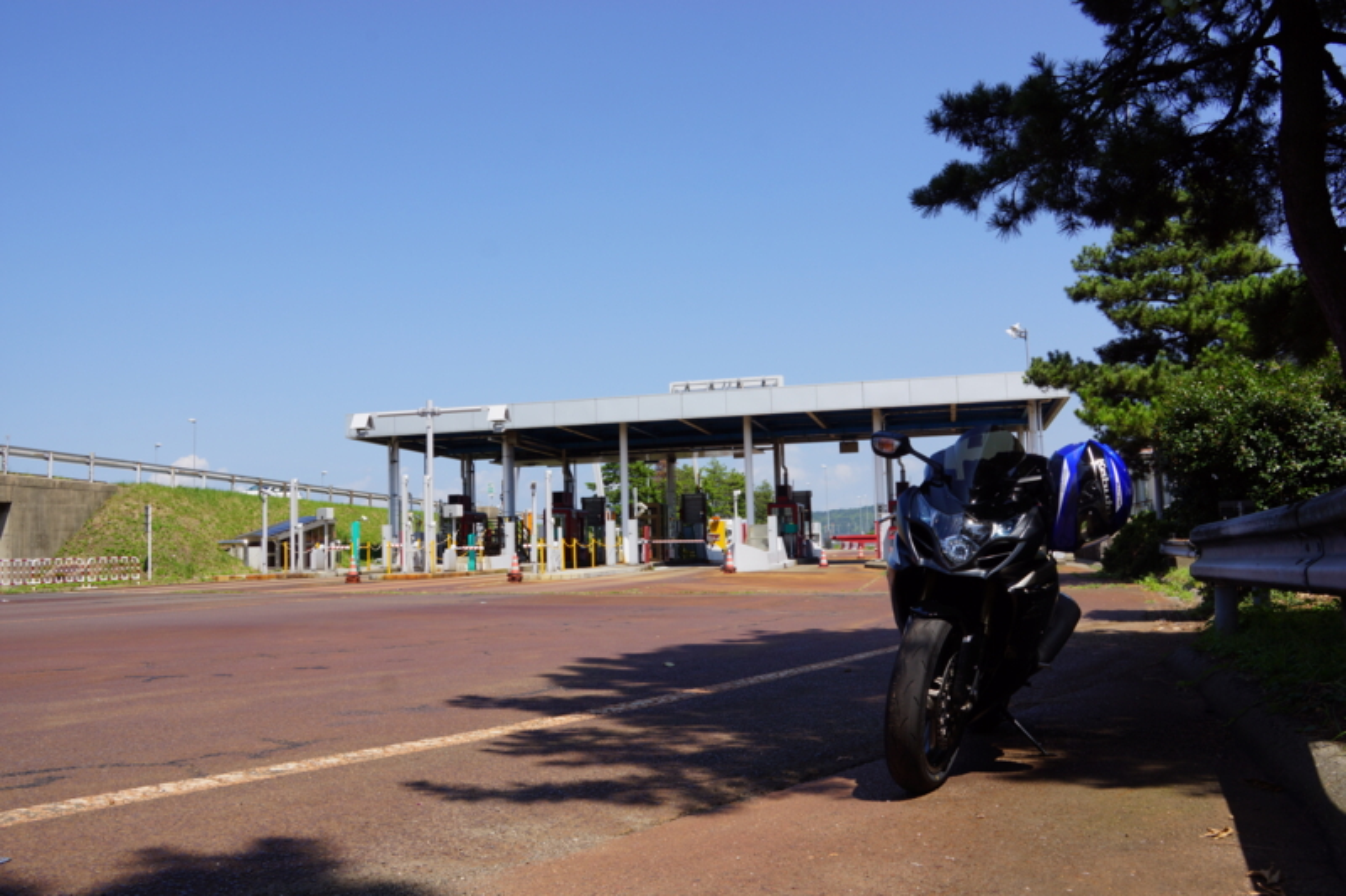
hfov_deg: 61.9
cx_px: 673
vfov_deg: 43.6
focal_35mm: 30
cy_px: 448
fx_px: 1121
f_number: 13
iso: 100
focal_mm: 20
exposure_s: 1/125
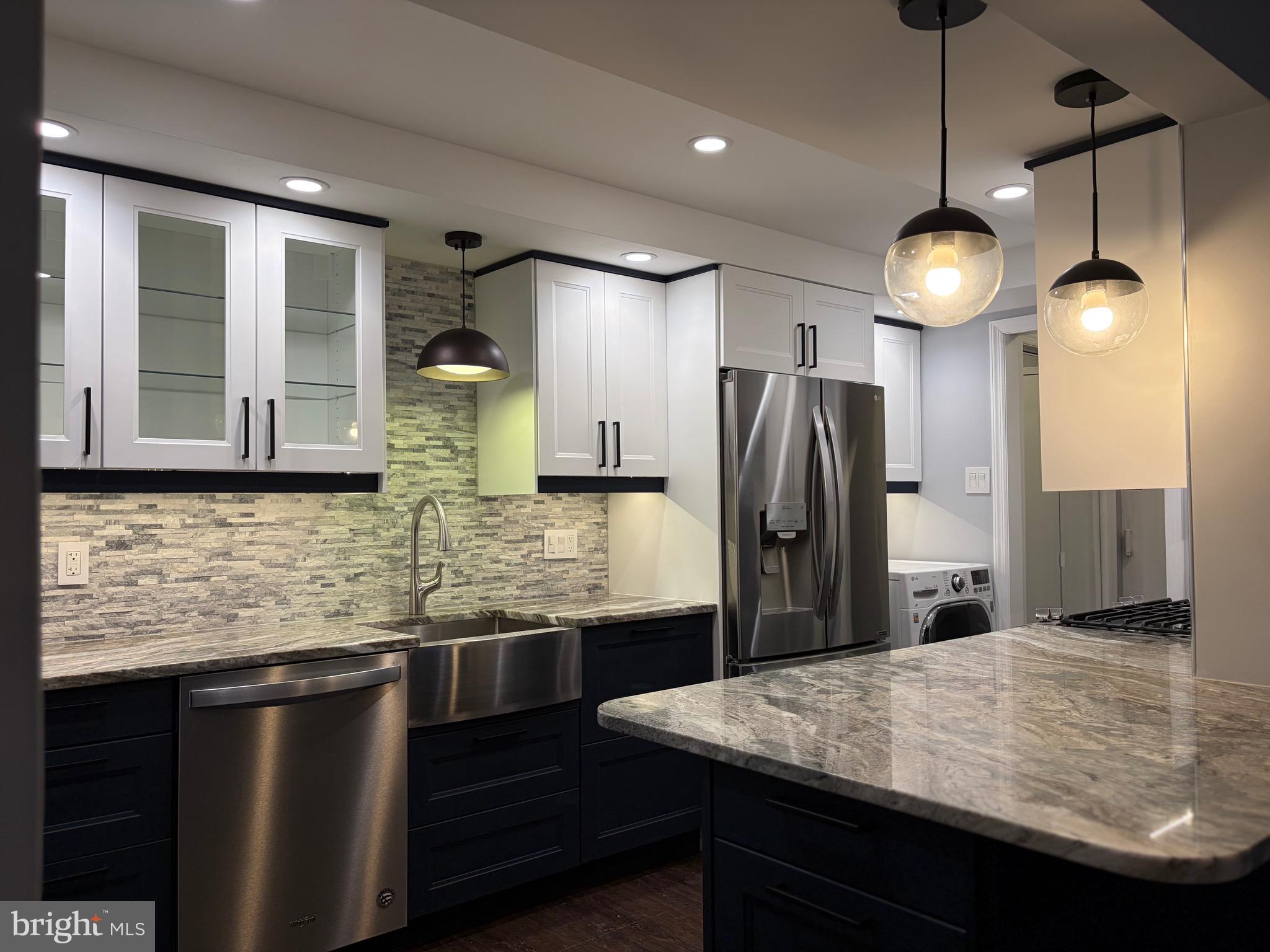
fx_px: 954
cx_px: 635
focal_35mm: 26
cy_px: 476
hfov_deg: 67.3
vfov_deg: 53.1
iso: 64
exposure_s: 1/120
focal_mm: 5.96
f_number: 1.6
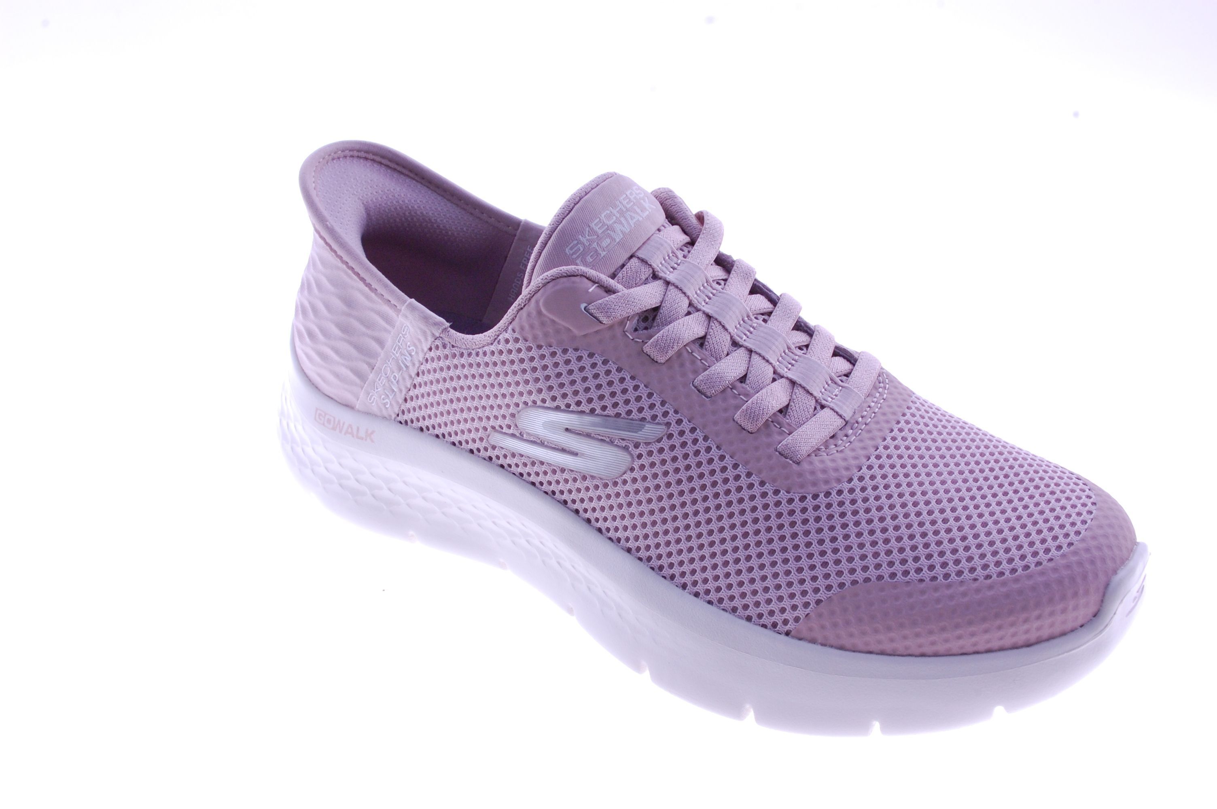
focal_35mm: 45
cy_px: 404
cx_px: 608
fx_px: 1520
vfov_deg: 29.8
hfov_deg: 43.6
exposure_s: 1/30
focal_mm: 30
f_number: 13
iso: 800
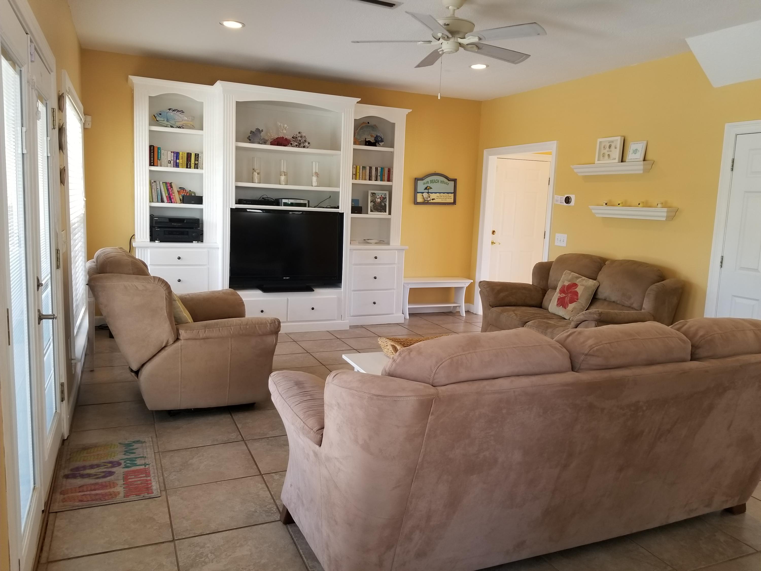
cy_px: 286
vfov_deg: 53.1
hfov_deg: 67.3
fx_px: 572
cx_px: 380
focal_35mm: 26
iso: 80
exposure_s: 1/60
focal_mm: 4.25
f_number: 1.7
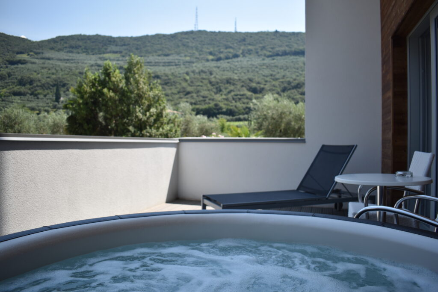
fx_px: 329
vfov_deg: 47.9
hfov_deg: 67.4
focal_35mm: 27
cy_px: 146
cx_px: 219
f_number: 3.5
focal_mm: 18
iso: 100
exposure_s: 1/640
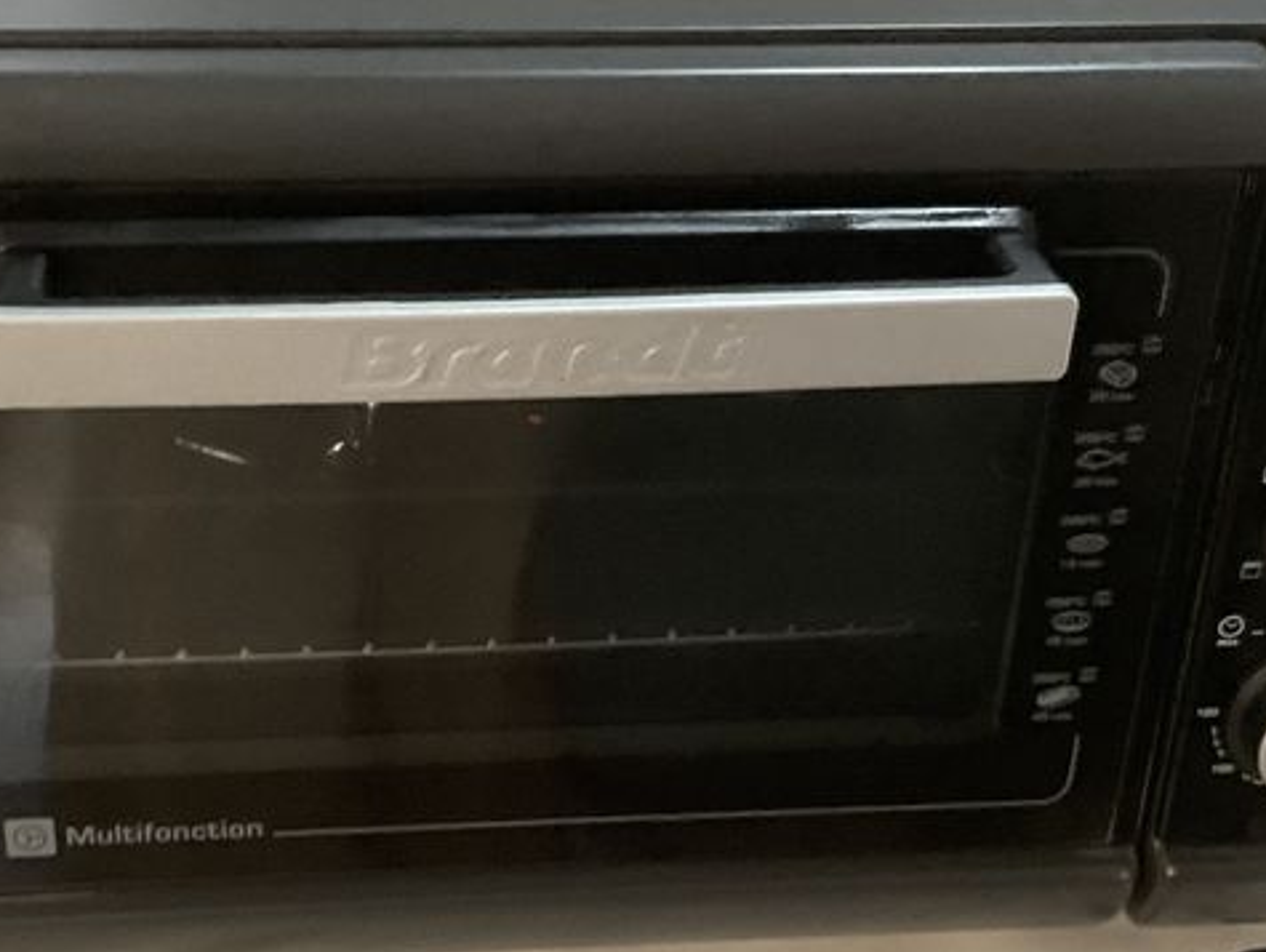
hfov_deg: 31.6
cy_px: 464
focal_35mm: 61
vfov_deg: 24.1
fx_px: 2233
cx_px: 565
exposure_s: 1/60
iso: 200
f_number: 1.8
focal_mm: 3
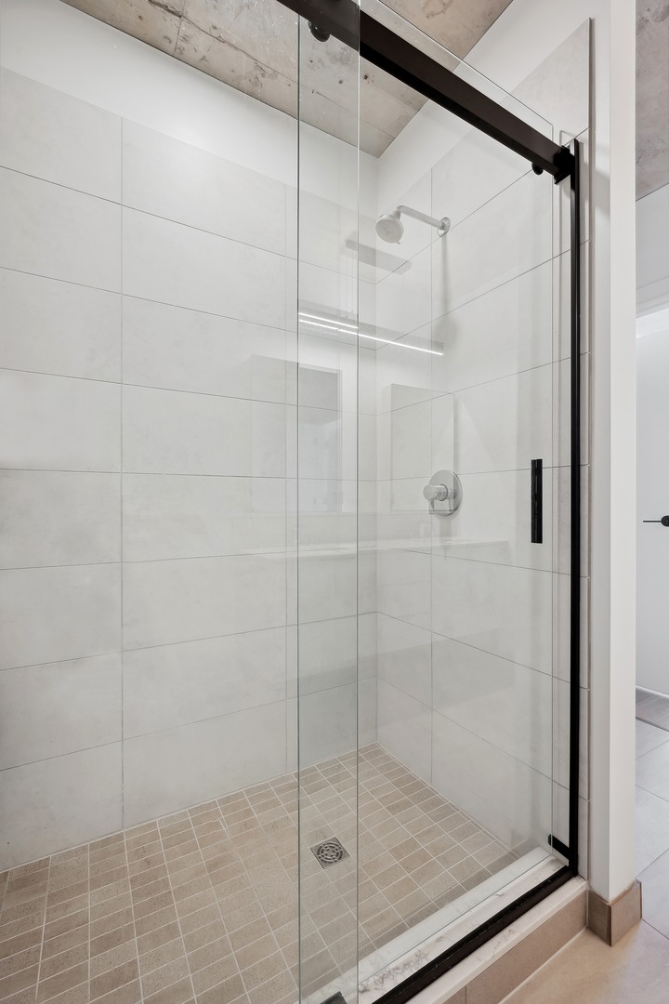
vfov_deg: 98.5
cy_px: 502
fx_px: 432
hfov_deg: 75.5
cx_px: 334
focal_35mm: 16
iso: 200
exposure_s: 1/3.33
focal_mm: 15.5
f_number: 9.5
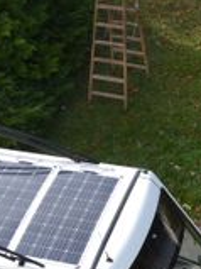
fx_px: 1008
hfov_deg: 11.1
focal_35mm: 130
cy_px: 270
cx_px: -49
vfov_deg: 14.9
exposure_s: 1/320
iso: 500
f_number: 9
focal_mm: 28
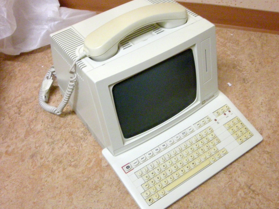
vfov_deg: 36.0
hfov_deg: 46.7
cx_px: 158
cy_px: 104
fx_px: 322
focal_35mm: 40
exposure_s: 1/30
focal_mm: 5.7
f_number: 2.8
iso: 400
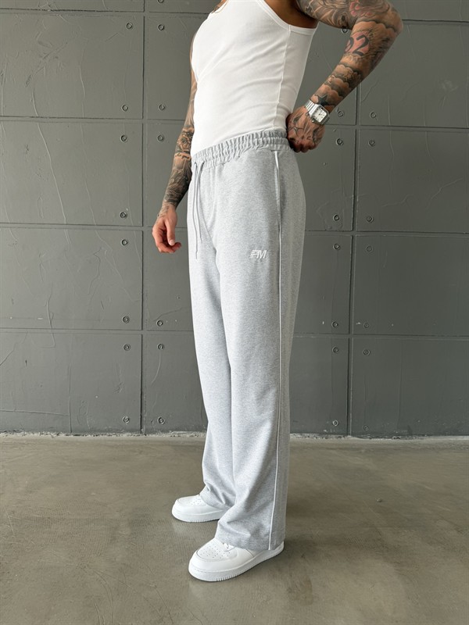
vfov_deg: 71.6
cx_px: 234
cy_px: 312
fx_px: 434
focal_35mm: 24
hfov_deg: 56.8
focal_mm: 6.76
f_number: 1.78
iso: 64
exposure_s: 1/260
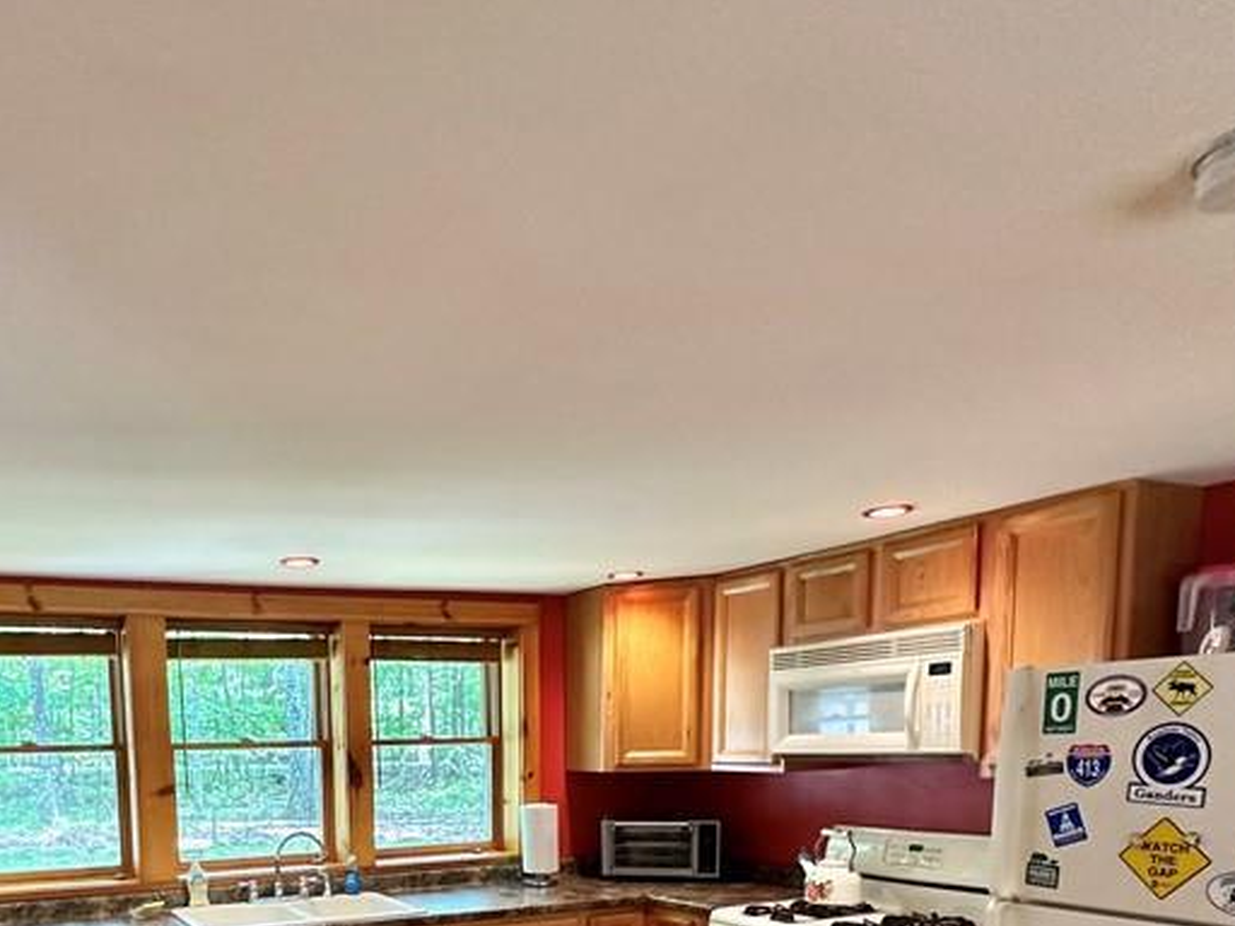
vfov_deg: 44.4
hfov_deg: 61.4
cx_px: 384
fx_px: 999
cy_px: 866
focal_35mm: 28
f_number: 2.2
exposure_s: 1/60
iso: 400
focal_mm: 2.22
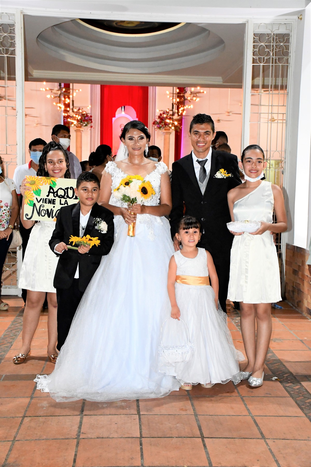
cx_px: 156
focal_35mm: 48
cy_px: 234
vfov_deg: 41.1
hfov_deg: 28.1
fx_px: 622
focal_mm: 32
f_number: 4
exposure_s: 1/60
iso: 4000
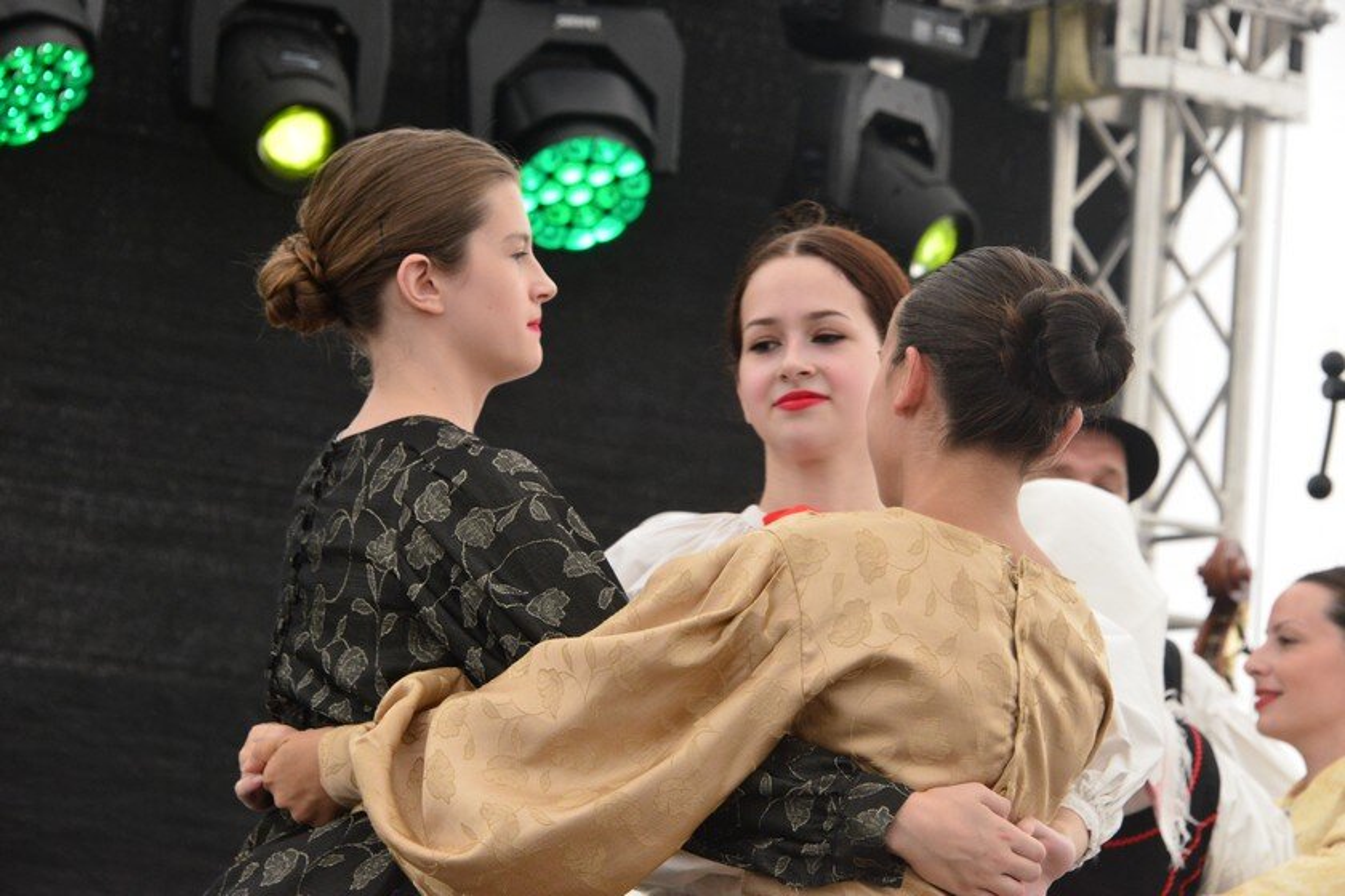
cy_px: 448
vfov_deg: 7.6
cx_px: 672
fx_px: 6724
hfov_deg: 11.4
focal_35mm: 180
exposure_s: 1/500
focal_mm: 180
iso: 4000
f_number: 11
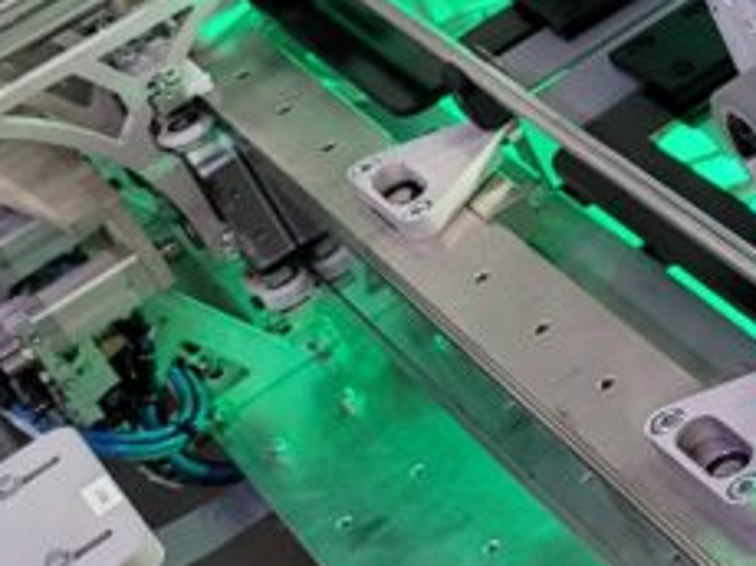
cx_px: 1223
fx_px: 2531
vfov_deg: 12.6
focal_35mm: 116
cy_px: 36
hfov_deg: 15.3
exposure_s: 1/100
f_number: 1.8
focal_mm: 5.4
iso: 320
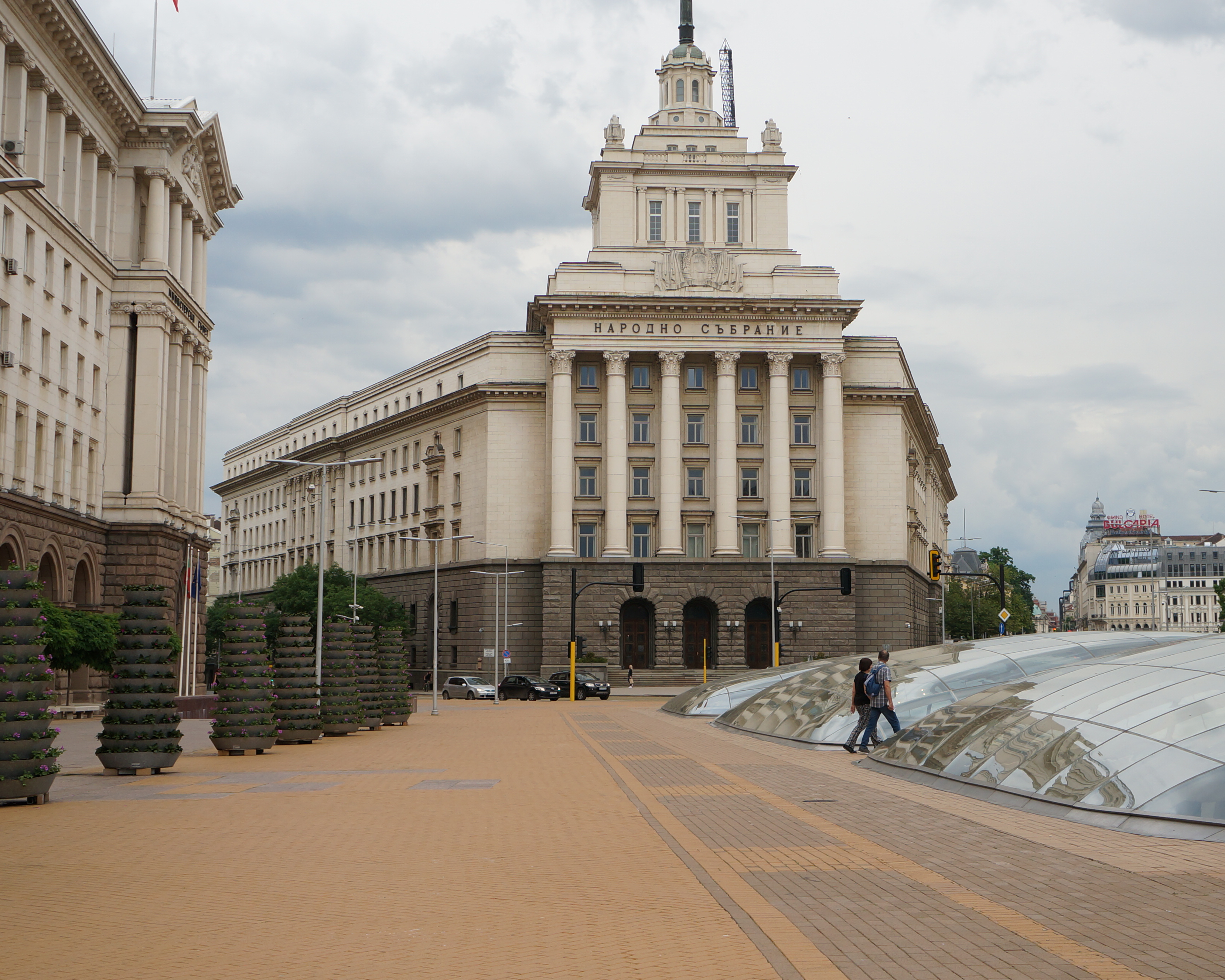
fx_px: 1813
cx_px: 661
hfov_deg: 37.3
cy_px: 411
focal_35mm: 50
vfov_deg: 30.2
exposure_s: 1/400
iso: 200
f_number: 4.5
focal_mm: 24
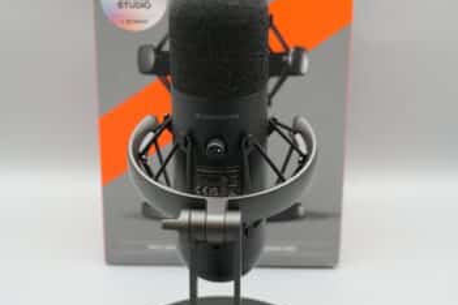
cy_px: 147
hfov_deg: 28.8
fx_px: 890
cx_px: 232
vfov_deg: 19.5
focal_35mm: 70
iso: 1000
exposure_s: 1/80
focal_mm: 63
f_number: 8
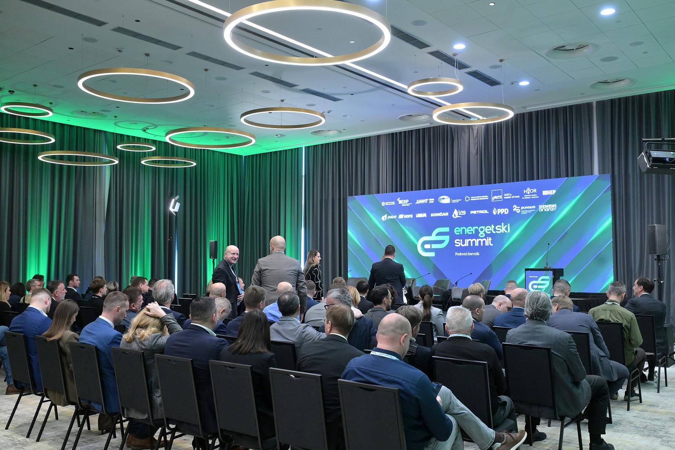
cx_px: 338
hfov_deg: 56.5
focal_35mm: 34
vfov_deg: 39.4
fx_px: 628
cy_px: 225
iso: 2000
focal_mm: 33.5
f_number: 5
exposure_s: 1/100
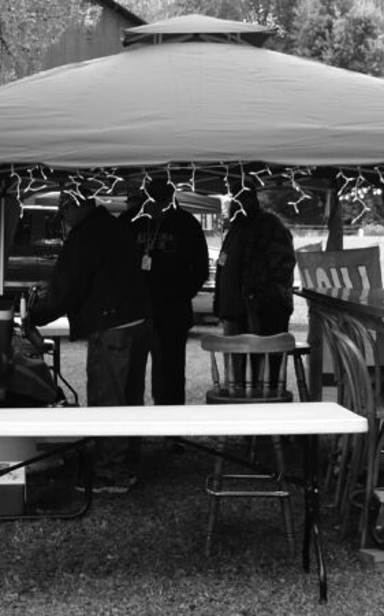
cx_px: 30
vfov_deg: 25.2
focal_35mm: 82
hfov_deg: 15.7
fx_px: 1374
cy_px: 263
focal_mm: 28
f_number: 5
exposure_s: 1/60
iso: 200
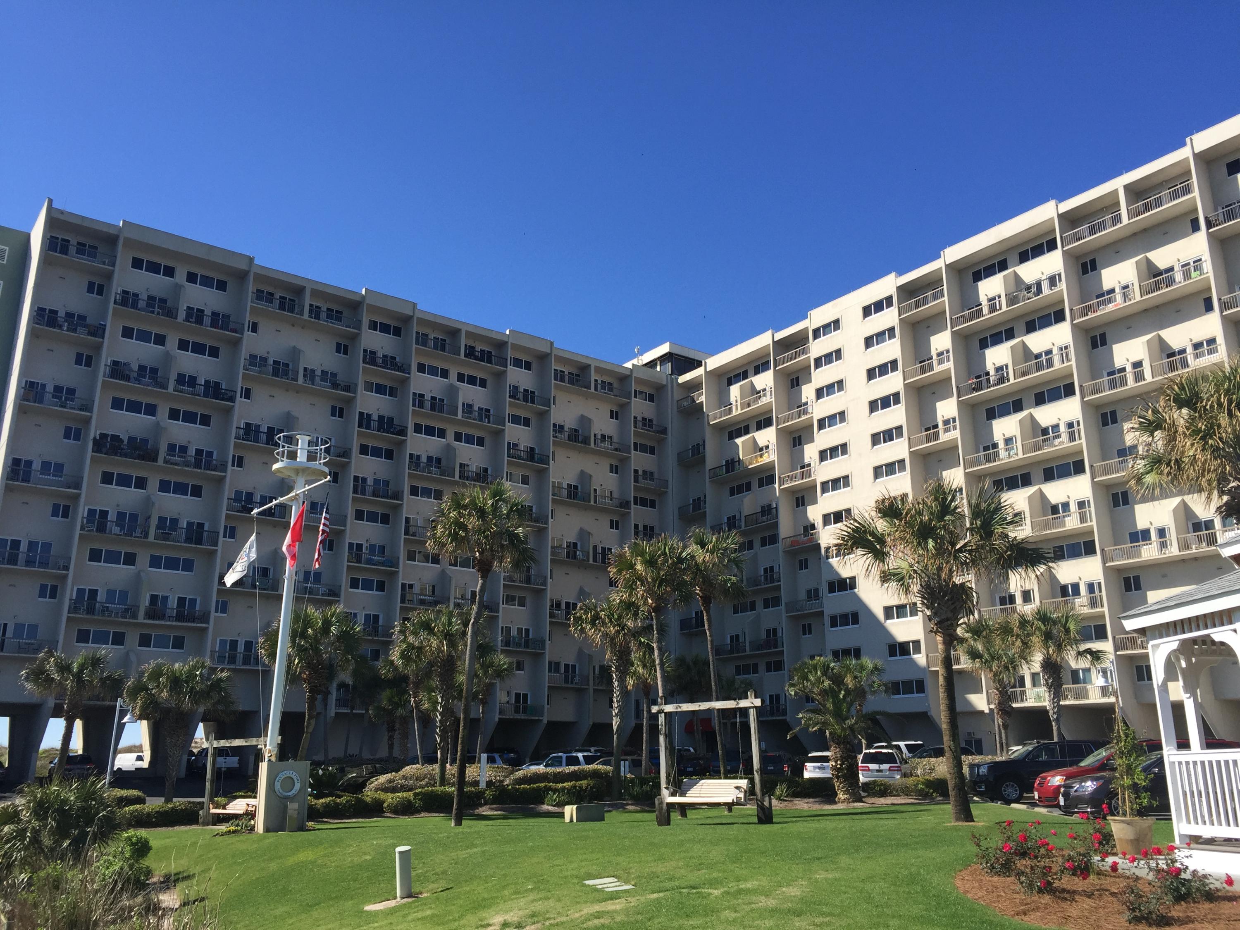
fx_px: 1039
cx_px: 620
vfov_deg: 48.2
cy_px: 465
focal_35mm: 29
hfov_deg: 61.7
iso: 32
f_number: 2.2
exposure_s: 1/1464
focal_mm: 4.15
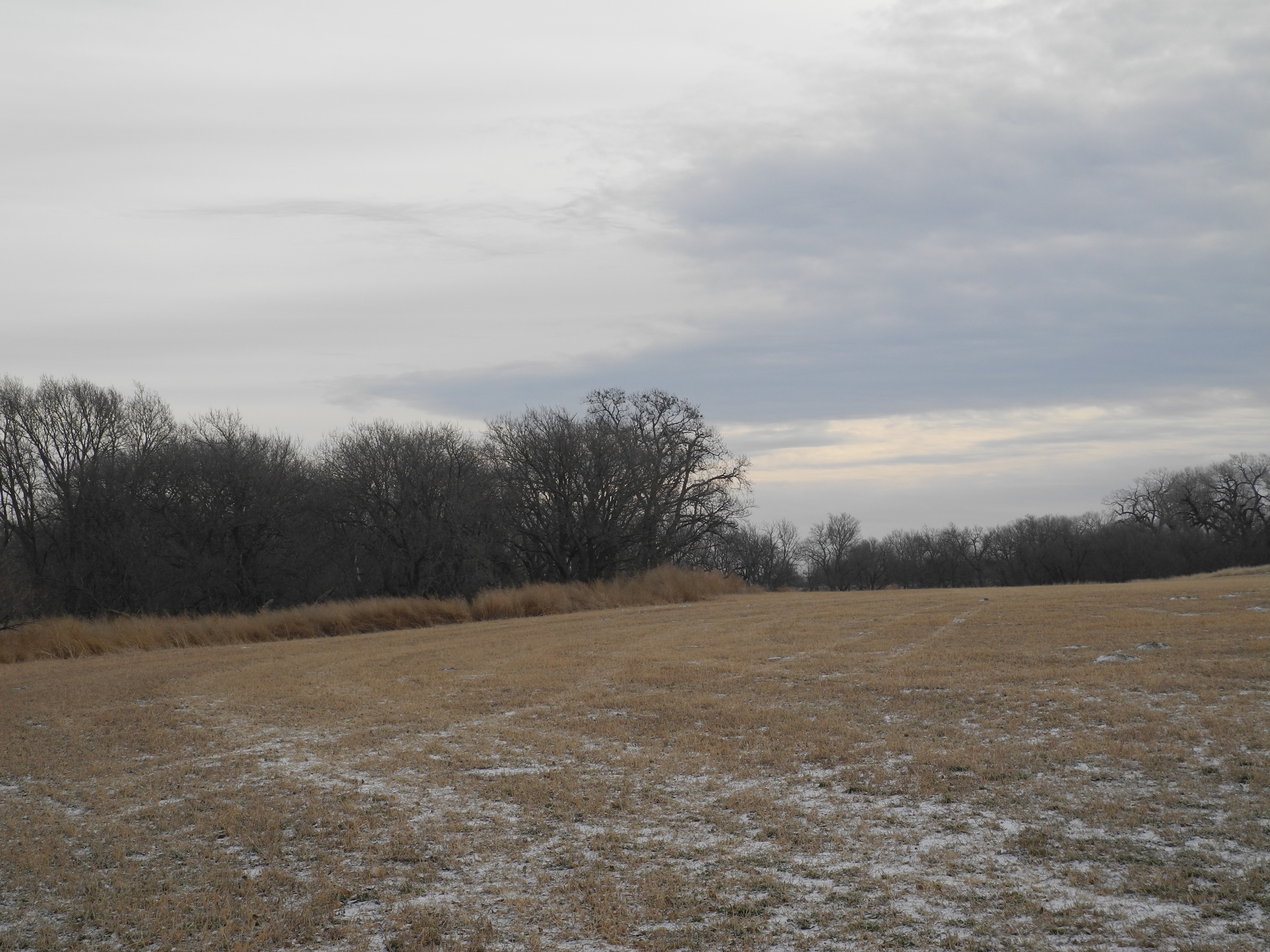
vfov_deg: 21.6
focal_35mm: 68
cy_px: 476
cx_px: 635
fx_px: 2495
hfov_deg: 28.6
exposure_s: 1/500
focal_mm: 14.5
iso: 100
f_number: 4
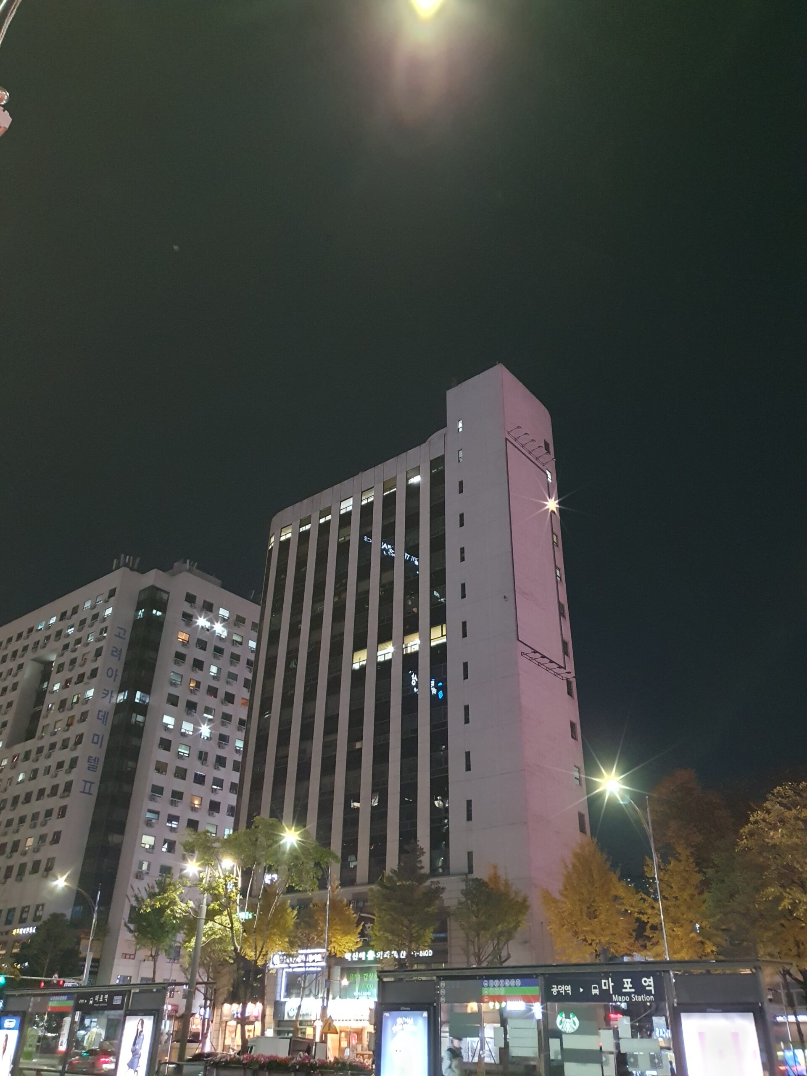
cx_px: 404
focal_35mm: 26
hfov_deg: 53.1
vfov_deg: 67.3
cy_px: 538
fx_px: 808
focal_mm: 4.32
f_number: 1.5
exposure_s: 1/20
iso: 640
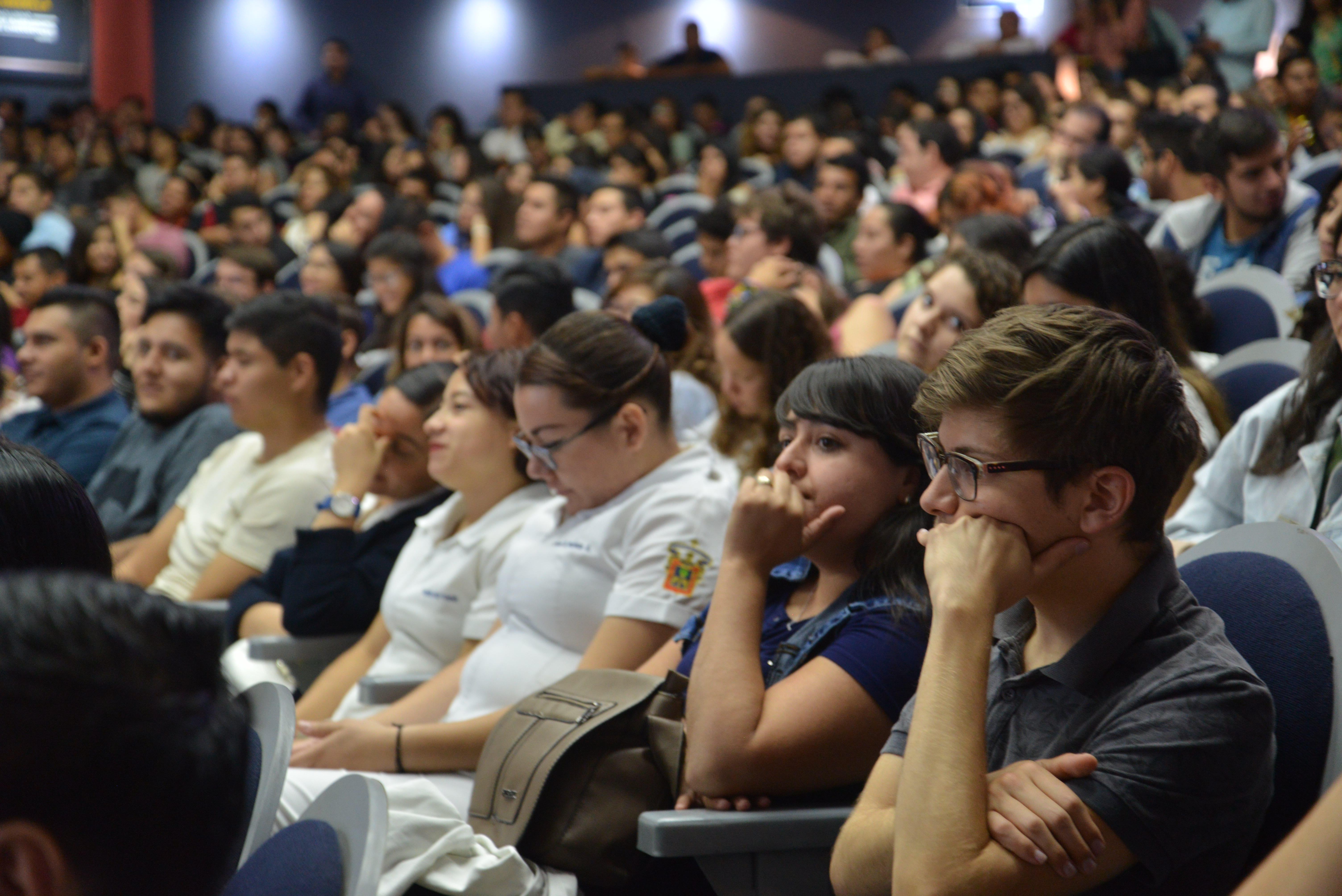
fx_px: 2610
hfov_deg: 28.8
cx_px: 671
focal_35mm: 70
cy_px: 448
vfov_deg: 19.5
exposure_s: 1/25
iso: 1600
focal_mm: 70
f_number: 4.5
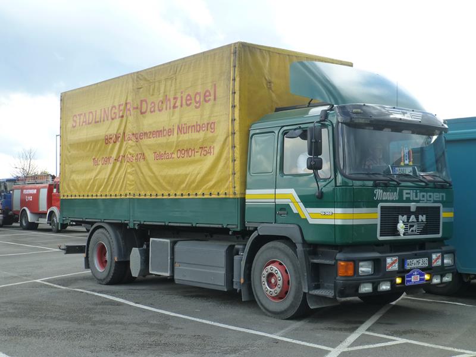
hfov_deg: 37.5
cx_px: 238
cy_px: 178
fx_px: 701
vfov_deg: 28.6
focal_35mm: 51
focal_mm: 9
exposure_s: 1/200
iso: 160
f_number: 4.4
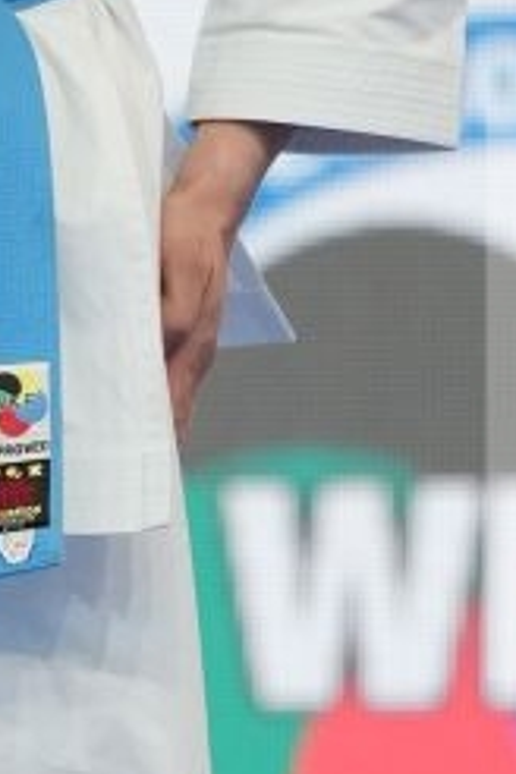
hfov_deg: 1.0
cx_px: -286
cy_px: 393
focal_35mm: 1374
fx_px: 29539
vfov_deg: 1.5
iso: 1000
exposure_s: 1/500
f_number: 2.8
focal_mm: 188
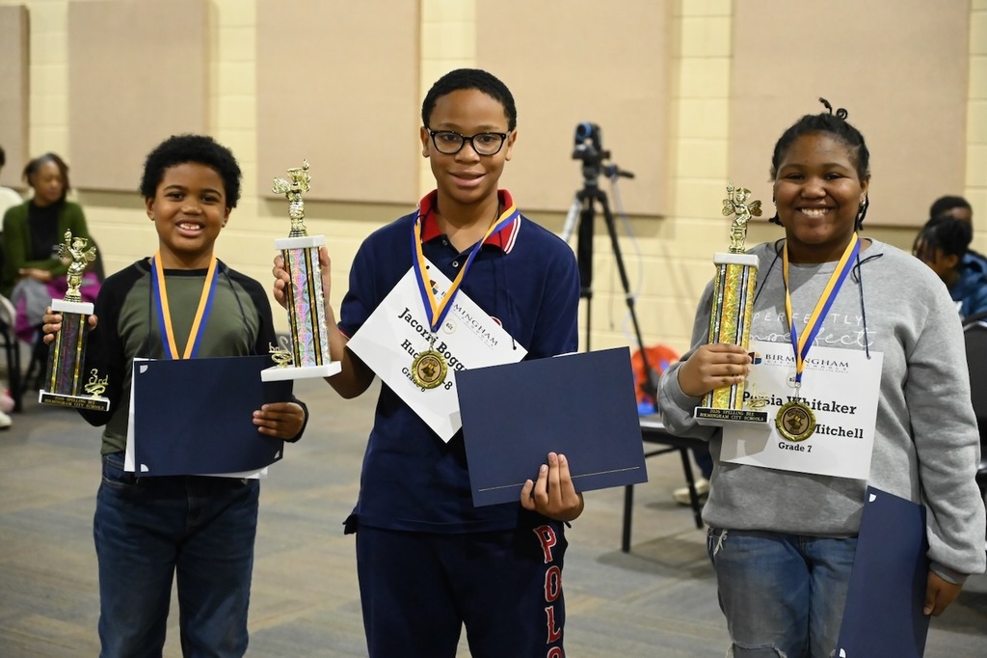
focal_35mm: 67
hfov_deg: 30.1
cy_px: 329
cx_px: 494
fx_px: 1836
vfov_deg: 20.3
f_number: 4
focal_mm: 67
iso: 11400
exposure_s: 1/640
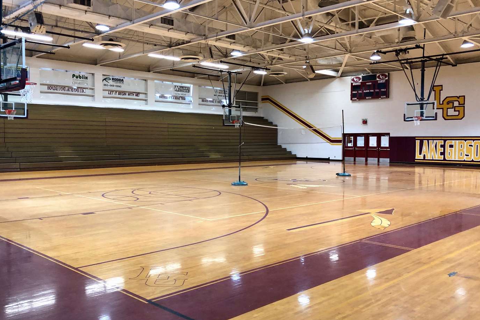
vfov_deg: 38.9
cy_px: 165
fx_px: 453
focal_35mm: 34
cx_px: 224
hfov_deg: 55.7
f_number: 1.8
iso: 40
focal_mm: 4
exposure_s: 1/15
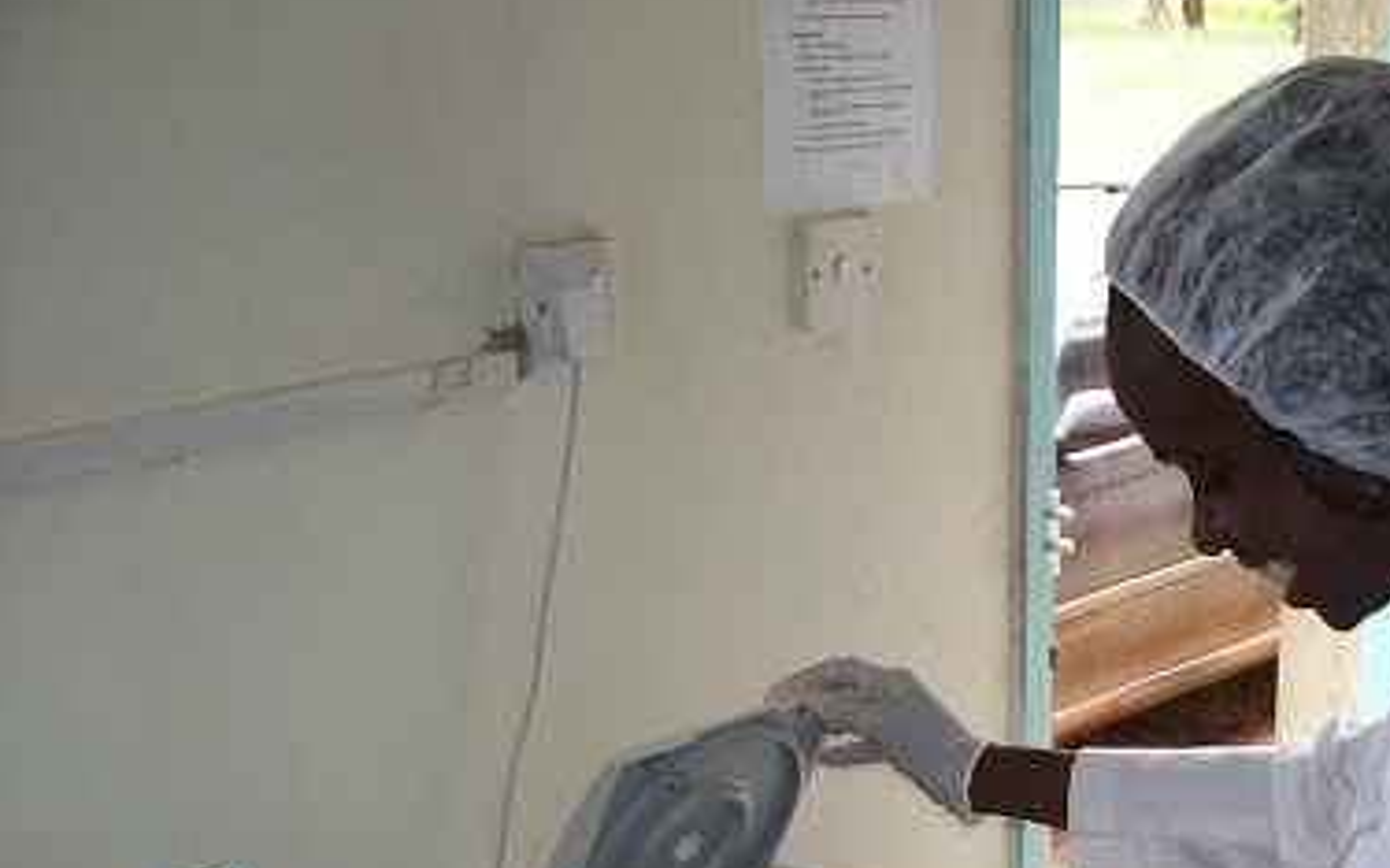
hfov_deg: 30.7
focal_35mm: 64
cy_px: 838
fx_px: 2423
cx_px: 1227
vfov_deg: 19.8
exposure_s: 1/112
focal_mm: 5.6
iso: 140
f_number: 2.7
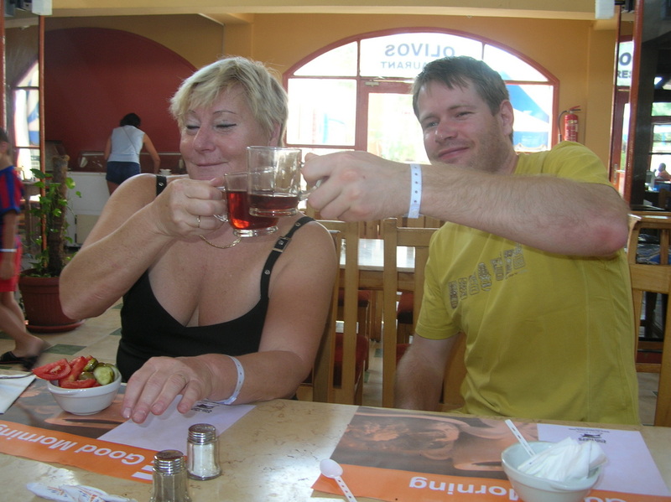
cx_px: 336
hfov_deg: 51.4
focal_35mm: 36
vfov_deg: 39.6
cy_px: 251
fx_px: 697
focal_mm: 6
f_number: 2.7
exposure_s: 1/30.1
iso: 50
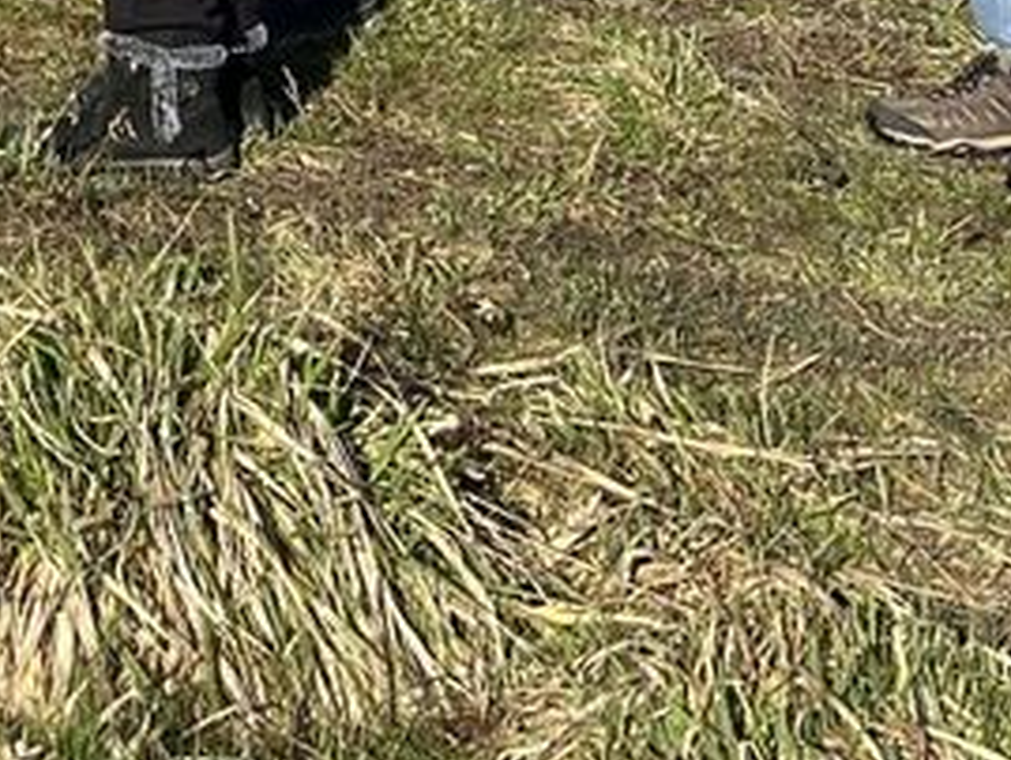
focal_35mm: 116
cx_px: -729
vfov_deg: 11.2
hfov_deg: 15.0
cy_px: -892
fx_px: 3389
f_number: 1.5
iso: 50
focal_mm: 5.7
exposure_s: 1/3704
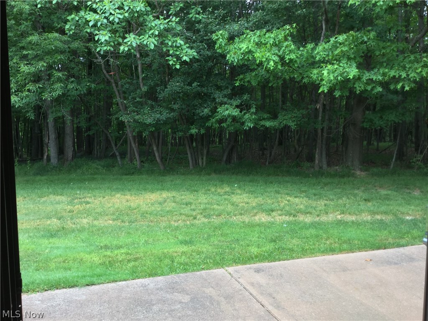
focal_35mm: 31
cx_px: 214
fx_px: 383
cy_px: 160
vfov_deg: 45.4
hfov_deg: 58.4
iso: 25
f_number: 2.4
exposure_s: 1/60
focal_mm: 3.3
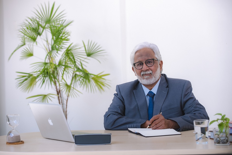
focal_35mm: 110
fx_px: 709
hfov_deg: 18.6
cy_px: 78
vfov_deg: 12.5
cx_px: 116
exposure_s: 1/250
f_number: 4.5
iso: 125
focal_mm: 110
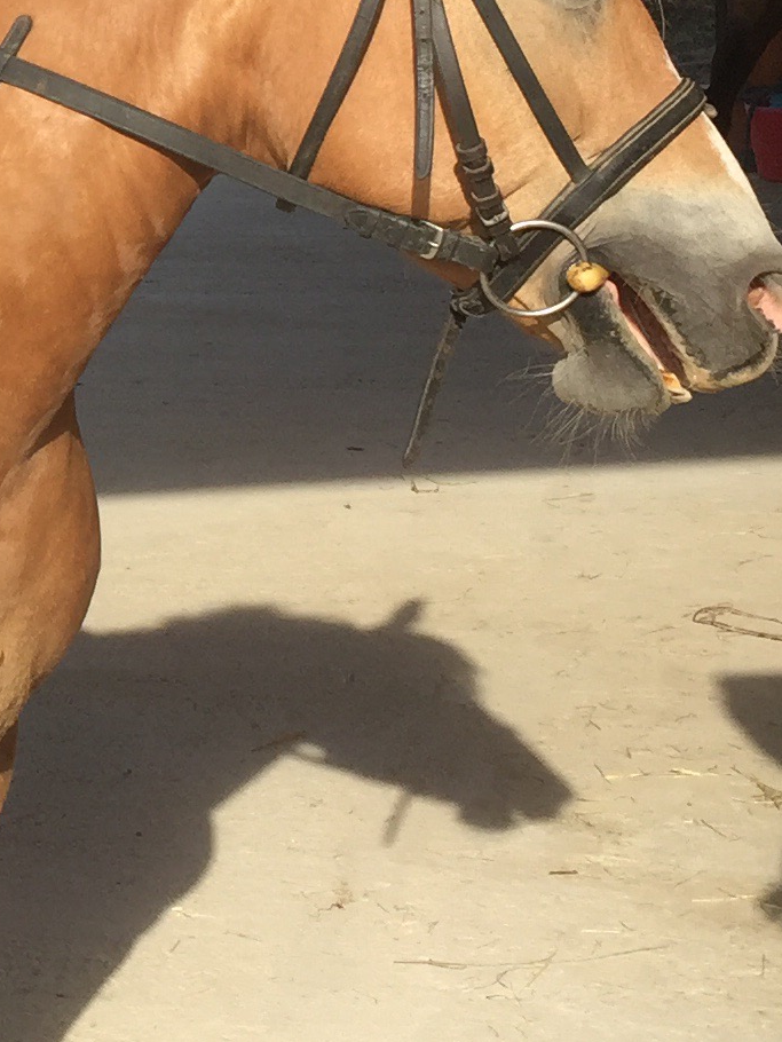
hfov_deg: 13.3
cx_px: -434
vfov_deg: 18.5
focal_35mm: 104
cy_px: 48
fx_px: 3131
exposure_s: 1/1014
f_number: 2.2
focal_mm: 4.15
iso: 32
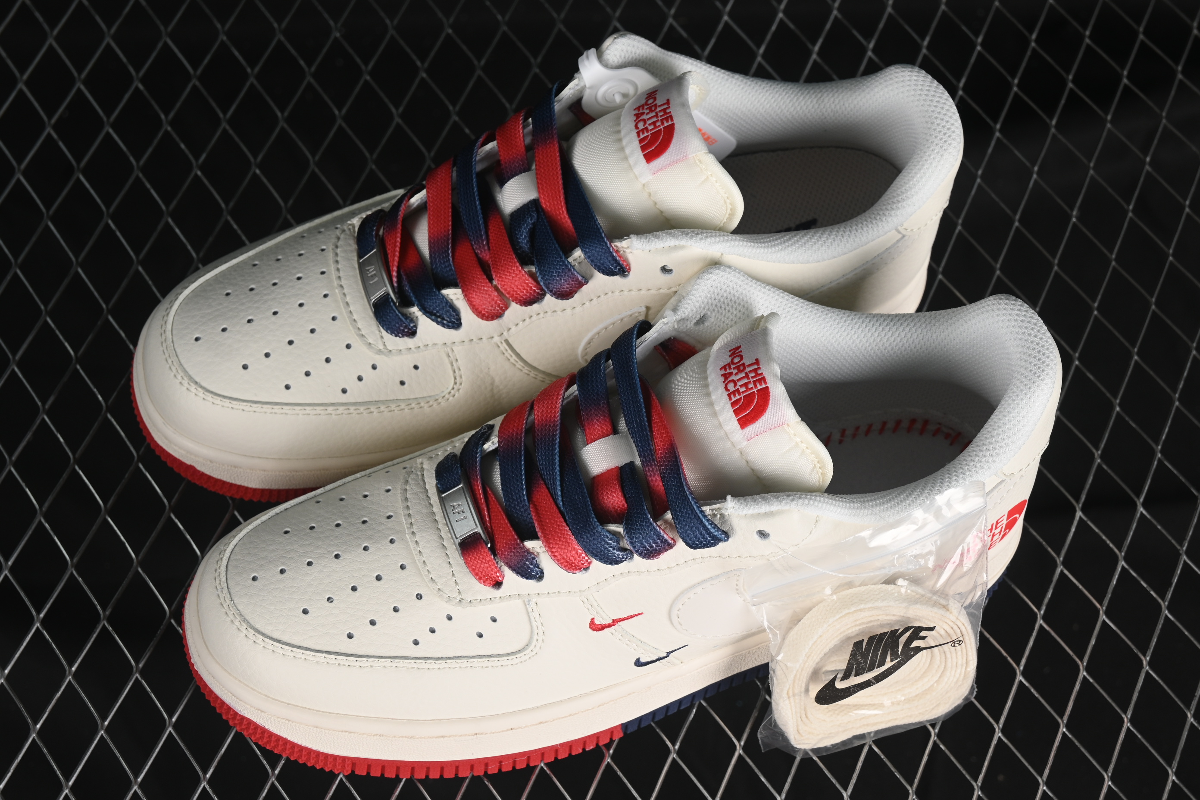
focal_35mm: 75
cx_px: 600
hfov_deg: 27.0
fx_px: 2500
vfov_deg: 18.2
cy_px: 400
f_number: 8
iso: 160
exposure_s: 1/60
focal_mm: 50
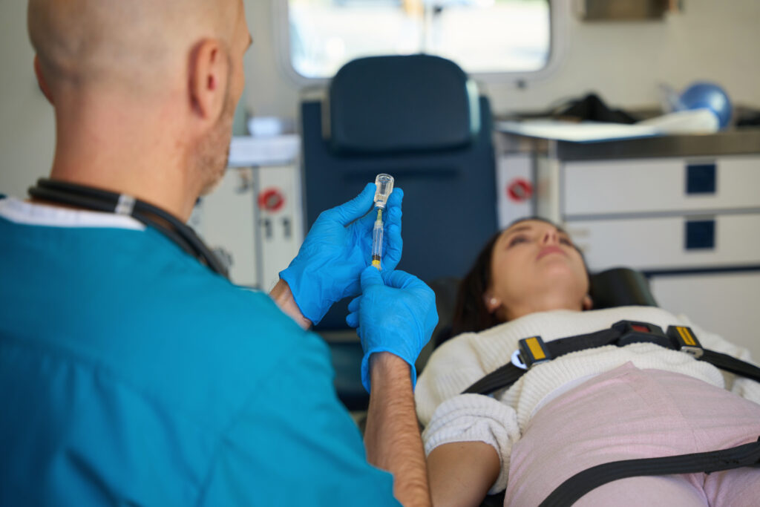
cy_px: 254
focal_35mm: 70
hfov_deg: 28.8
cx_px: 380
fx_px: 1478
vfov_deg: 19.5
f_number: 2.8
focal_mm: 70
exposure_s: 1/250
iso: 320
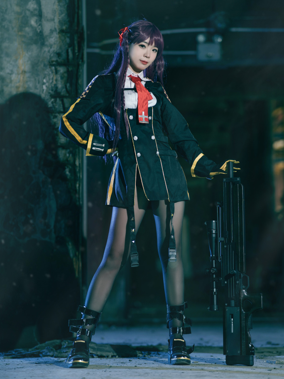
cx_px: 152
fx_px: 1094
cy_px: 161
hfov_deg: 14.8
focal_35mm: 100
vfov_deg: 19.6
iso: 100
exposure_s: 1/250
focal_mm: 85
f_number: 2
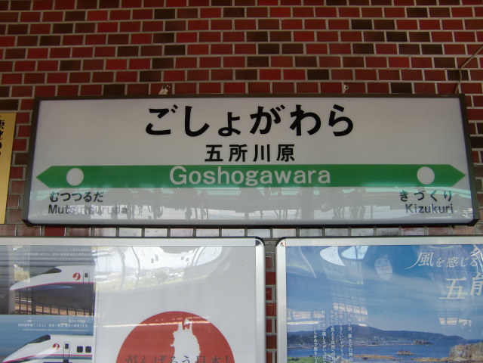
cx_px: 242
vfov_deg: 49.7
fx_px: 391
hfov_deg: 63.4
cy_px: 182
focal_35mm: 28
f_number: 2.6
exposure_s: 1/80
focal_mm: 4.9
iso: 64
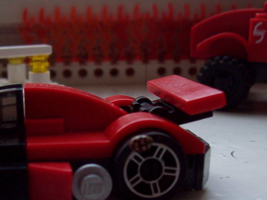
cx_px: 56
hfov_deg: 29.2
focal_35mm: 65
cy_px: 173
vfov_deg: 22.1
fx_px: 501
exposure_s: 1/64
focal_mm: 6
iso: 124
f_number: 2.7
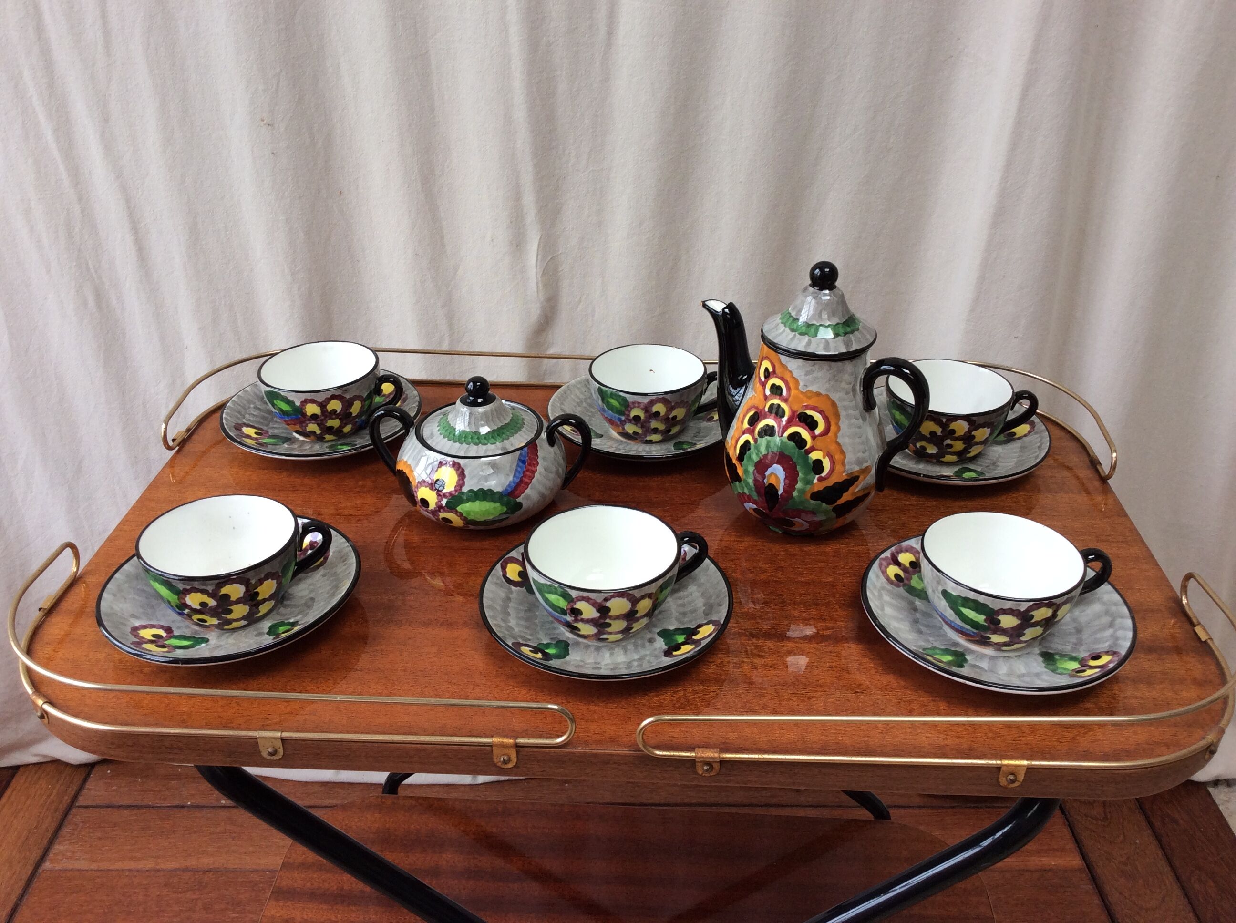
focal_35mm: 32
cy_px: 462
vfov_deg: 44.1
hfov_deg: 56.9
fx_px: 1141
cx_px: 618
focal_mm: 3.3
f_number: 2.4
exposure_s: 1/104
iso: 32
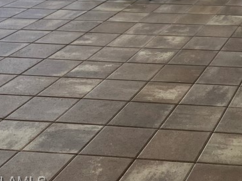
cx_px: 306
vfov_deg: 17.4
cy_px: -59
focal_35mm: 79
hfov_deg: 22.4
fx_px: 552
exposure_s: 1/246
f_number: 1.8
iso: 25
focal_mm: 3.99
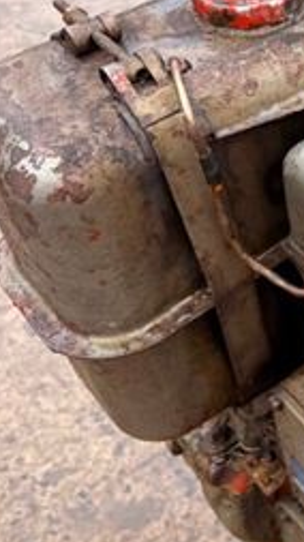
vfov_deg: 33.6
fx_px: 890
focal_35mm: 62
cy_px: 186
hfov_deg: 16.5
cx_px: 529
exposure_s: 1/551
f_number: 1.78
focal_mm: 6.76
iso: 80
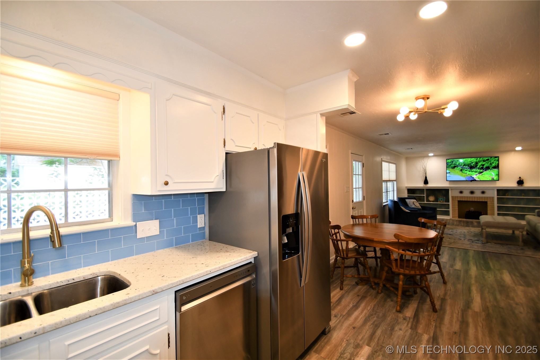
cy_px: 180
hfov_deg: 100.4
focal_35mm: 15
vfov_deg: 77.3
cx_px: 270
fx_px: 225
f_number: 3.5
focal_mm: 10
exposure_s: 1/125
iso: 400
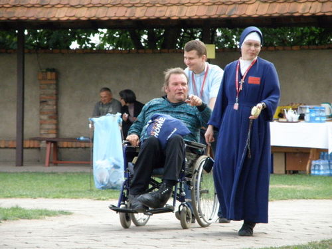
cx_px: 166
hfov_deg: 6.9
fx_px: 2743
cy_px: 124
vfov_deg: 5.2
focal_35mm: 286
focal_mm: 50.66
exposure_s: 1/640
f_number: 4.6
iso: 400
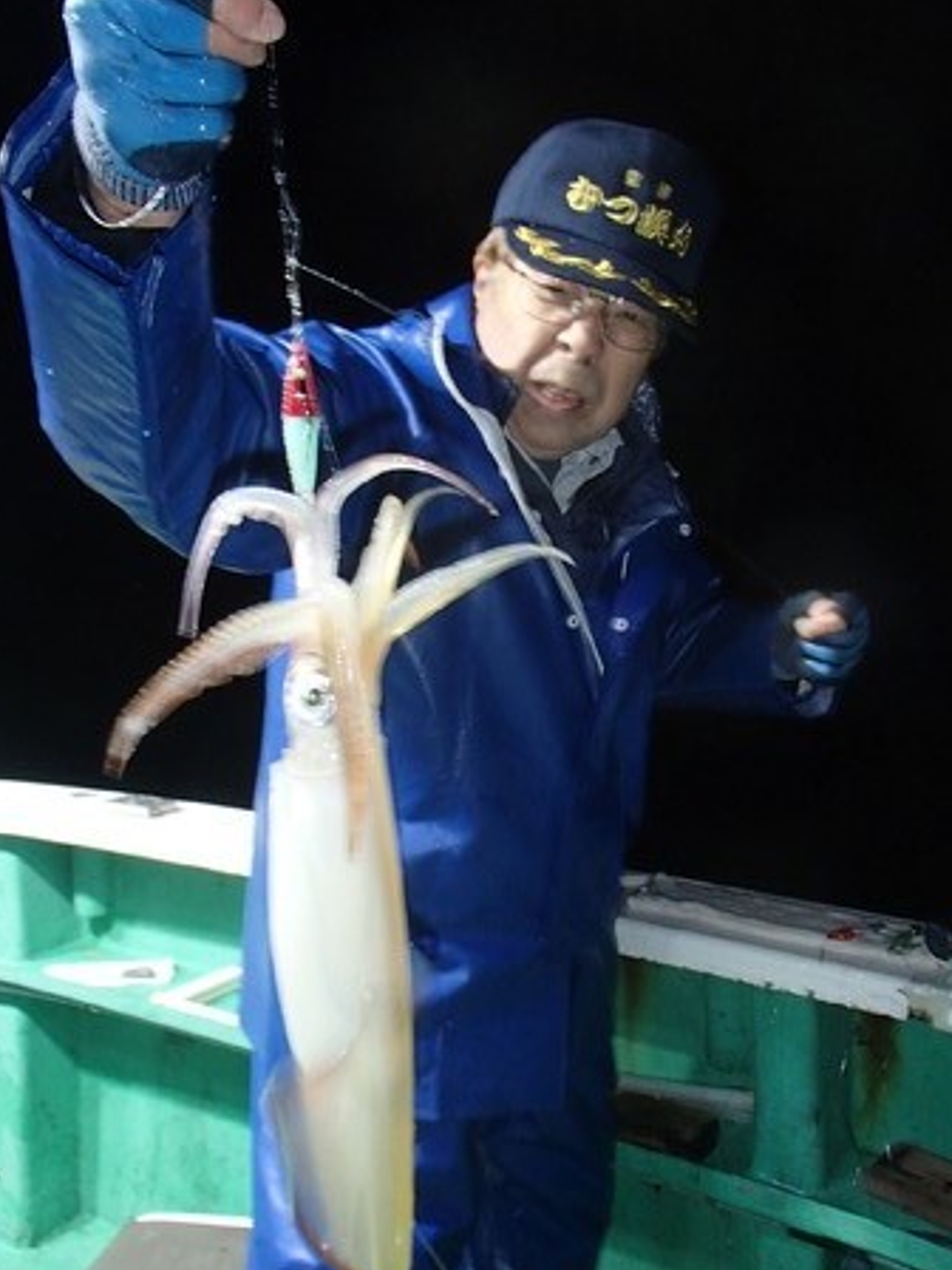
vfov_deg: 59.9
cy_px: 669
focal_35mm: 30
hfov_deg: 46.8
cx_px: 493
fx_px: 1100
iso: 400
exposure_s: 1/30
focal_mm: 5
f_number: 3.9
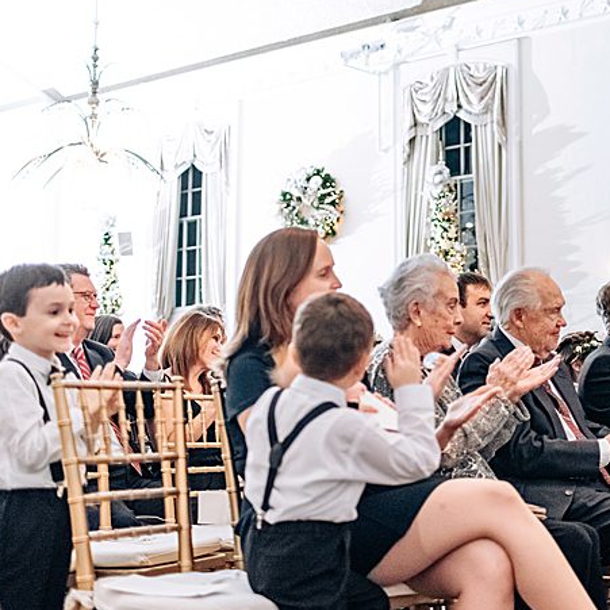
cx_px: 517
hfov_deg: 27.0
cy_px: 258
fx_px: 1236
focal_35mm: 62
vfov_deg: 27.7
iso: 800
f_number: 2
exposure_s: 1/125
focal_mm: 35
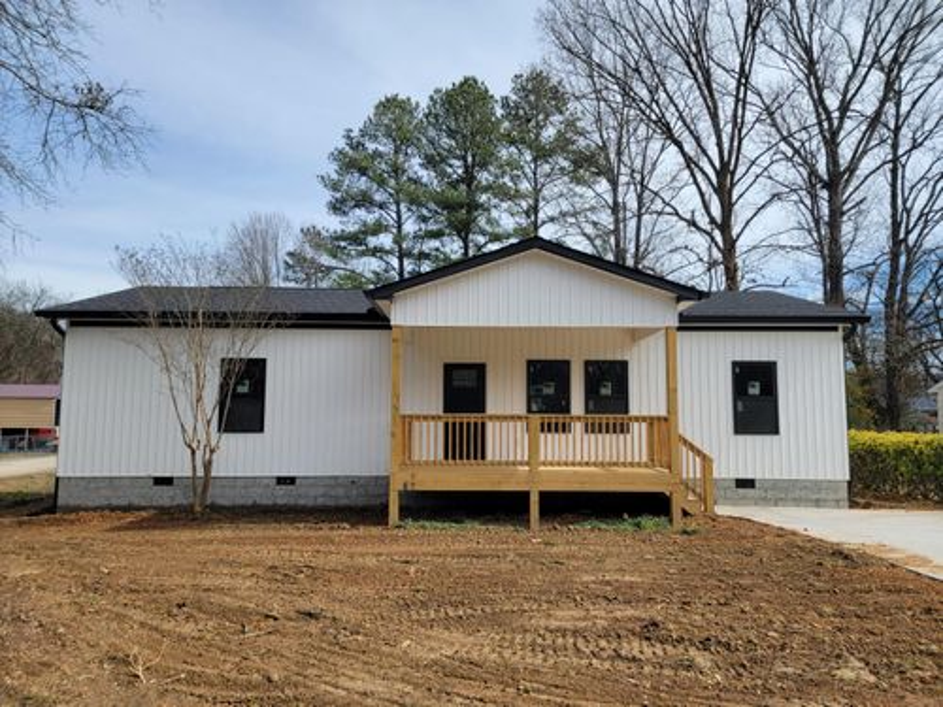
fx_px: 654
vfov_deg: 56.8
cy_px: 354
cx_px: 472
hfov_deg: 71.6
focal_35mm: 24
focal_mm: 6.7
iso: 16
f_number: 1.8
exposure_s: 1/697
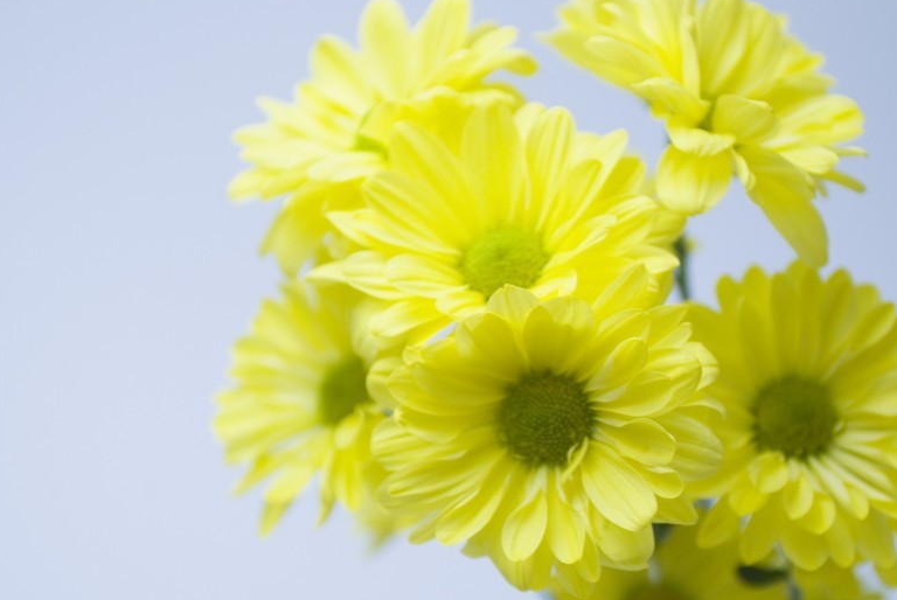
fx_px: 2494
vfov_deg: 13.7
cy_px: 311
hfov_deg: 20.4
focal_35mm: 100
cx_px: 418
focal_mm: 50
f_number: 3.3
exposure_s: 1/30
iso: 200
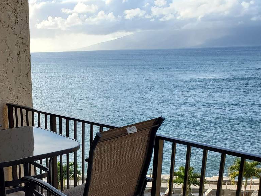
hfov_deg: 41.8
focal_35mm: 43
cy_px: 153
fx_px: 324
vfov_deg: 32.8
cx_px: 50
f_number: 2.4
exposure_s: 1/523
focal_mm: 4.3
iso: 50
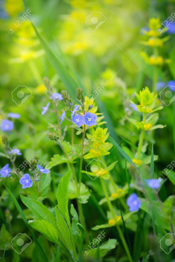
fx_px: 765
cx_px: 88
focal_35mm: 105
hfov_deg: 13.0
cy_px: 131
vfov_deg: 19.5
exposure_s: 1/200
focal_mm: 105
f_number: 5.6
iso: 200
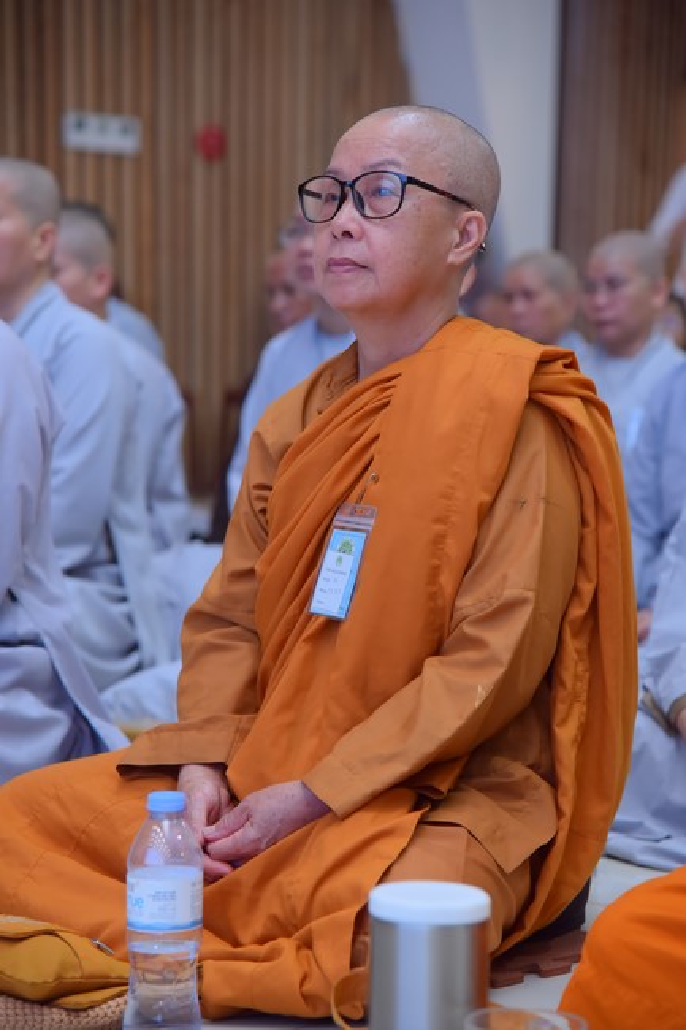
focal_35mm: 105
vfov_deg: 19.5
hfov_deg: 13.0
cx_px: 343
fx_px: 3003
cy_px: 515
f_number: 5
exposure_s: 1/125
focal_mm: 105
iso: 1250
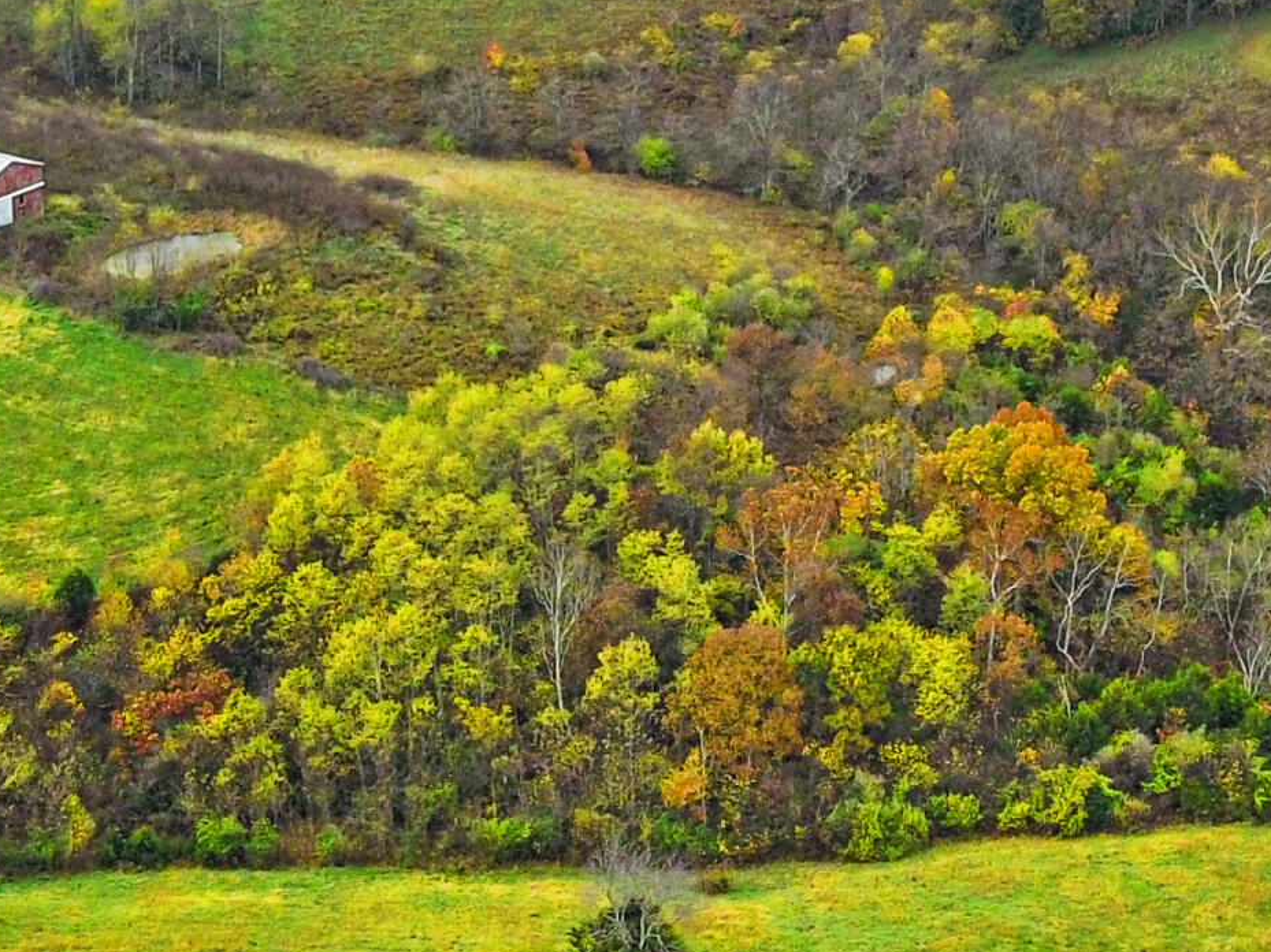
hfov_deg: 23.3
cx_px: 766
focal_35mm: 84
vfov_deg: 17.2
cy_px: -7
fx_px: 3083
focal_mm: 4.73
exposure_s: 1/500
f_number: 2.2
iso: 100
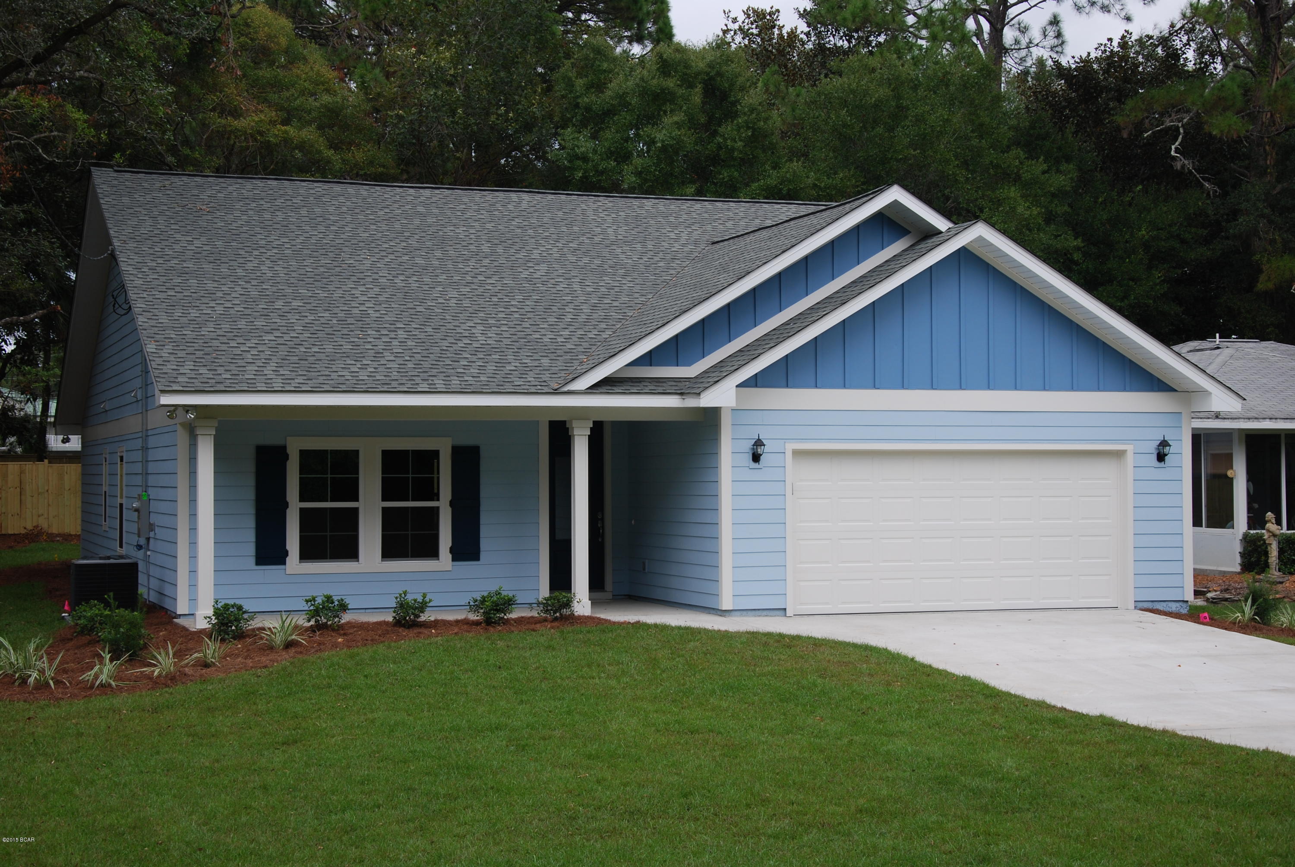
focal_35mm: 57
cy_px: 434
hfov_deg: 35.0
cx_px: 648
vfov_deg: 23.8
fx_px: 2053
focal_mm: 38
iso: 100
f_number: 6.3
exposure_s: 1/160
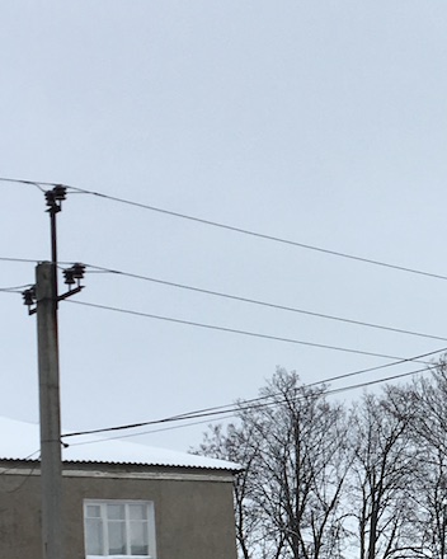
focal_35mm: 103
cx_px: 498
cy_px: 465
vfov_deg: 18.4
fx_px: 1703
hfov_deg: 14.6
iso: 25
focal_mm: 4.15
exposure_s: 1/434
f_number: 2.2
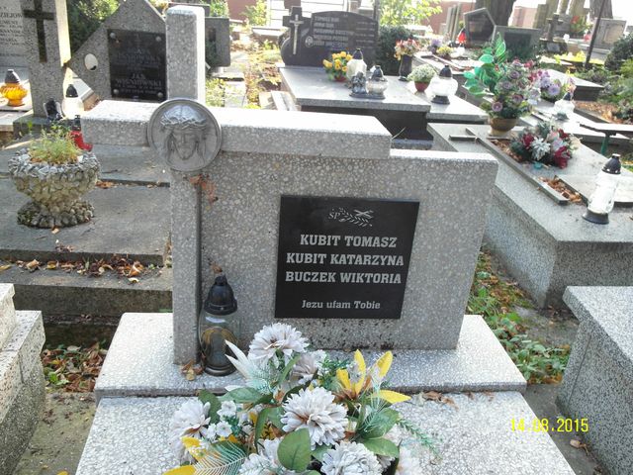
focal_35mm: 30
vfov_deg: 46.8
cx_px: 316
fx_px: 549
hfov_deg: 60.0
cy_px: 238
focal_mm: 6.5
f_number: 3.2
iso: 100
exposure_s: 1/45
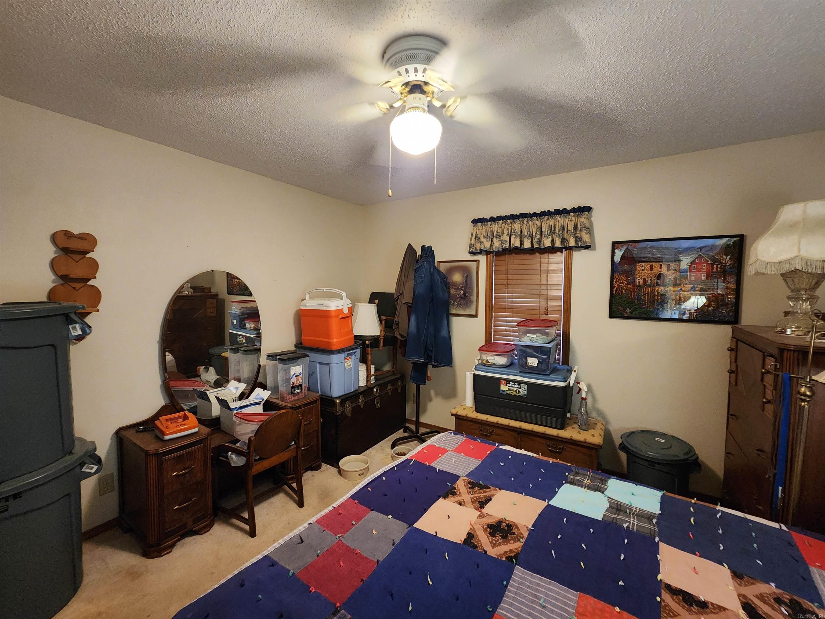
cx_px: 412
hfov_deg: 106.2
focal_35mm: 13
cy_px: 310
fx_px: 310
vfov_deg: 89.9
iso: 640
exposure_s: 1/24
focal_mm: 2.2
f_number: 2.2
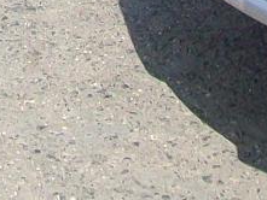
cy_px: -558
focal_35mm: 283
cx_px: -104
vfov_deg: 4.8
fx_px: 2184
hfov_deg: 6.9
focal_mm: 6
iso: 64
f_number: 2.7
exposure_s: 1/800
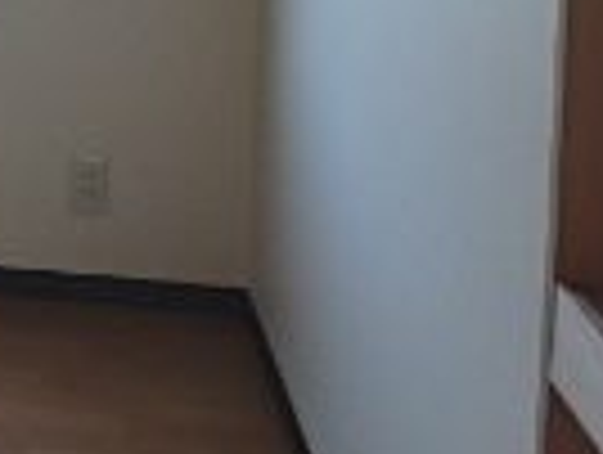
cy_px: -306
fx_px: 1745
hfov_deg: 16.3
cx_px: -500
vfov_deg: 13.6
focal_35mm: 100
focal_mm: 3.7
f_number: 3.5
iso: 200
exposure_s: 1/60
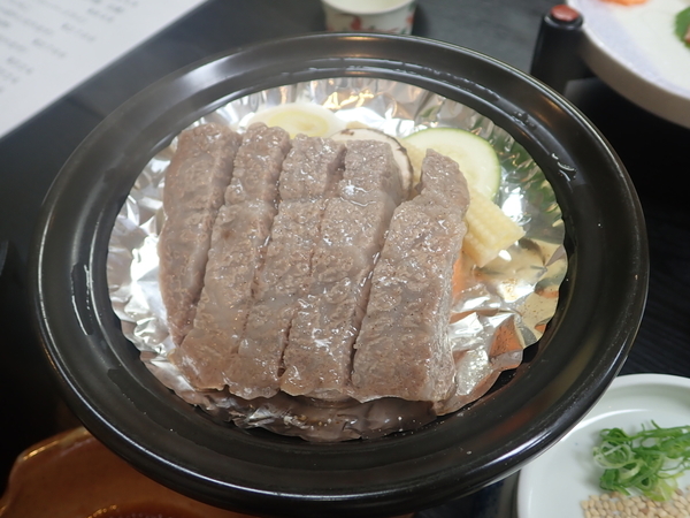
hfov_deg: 60.0
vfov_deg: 46.8
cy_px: 259
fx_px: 598
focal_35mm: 30
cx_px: 345
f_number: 2.3
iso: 100
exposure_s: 1/8
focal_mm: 5.5
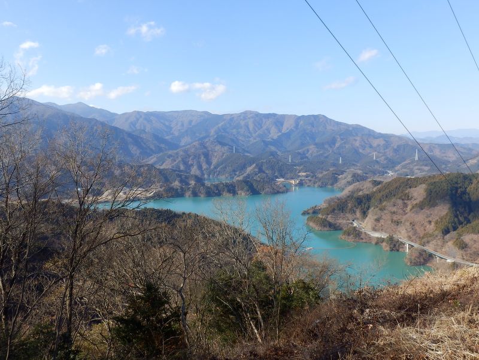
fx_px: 332
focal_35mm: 24
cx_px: 240
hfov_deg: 71.6
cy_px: 180
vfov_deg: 56.9
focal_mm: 4.2
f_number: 3
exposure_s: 1/640
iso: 80
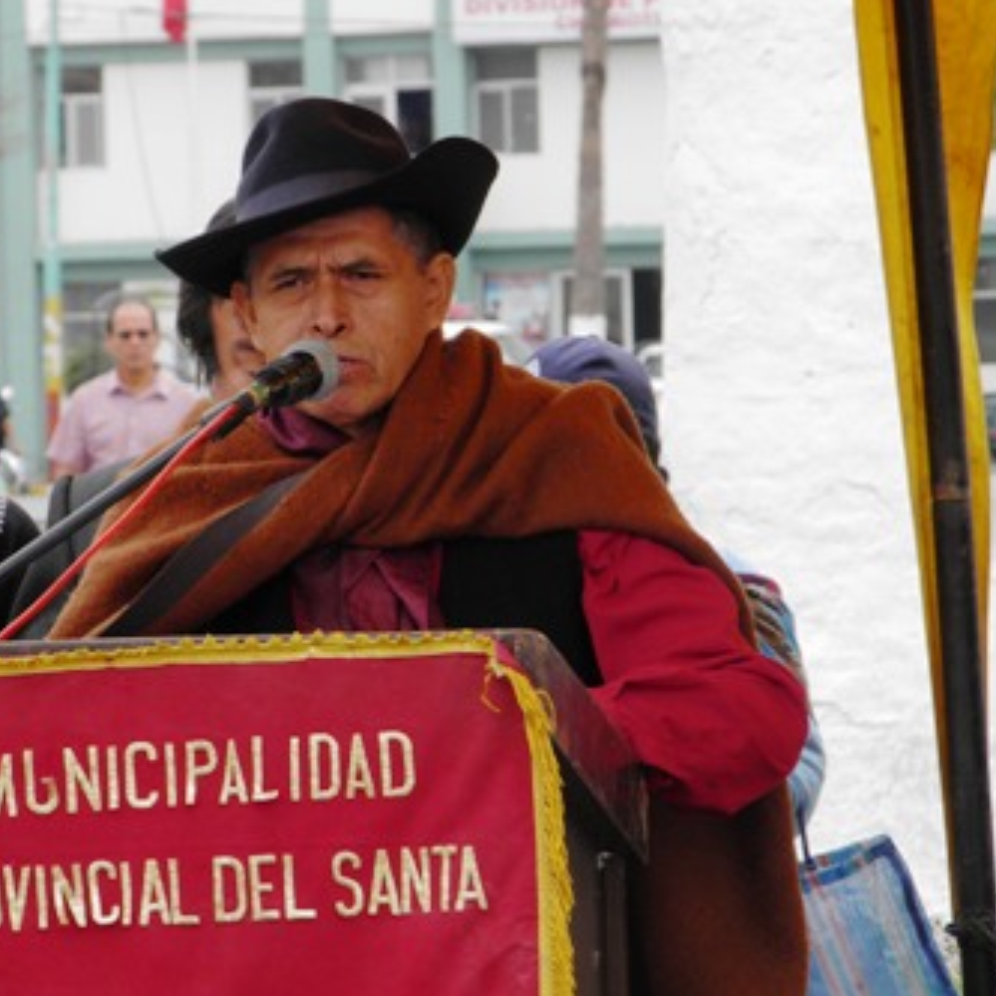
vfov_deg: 5.8
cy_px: 497
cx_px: 392
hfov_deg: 5.8
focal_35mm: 304
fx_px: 9896
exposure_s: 1/160
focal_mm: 46
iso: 50
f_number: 4.7
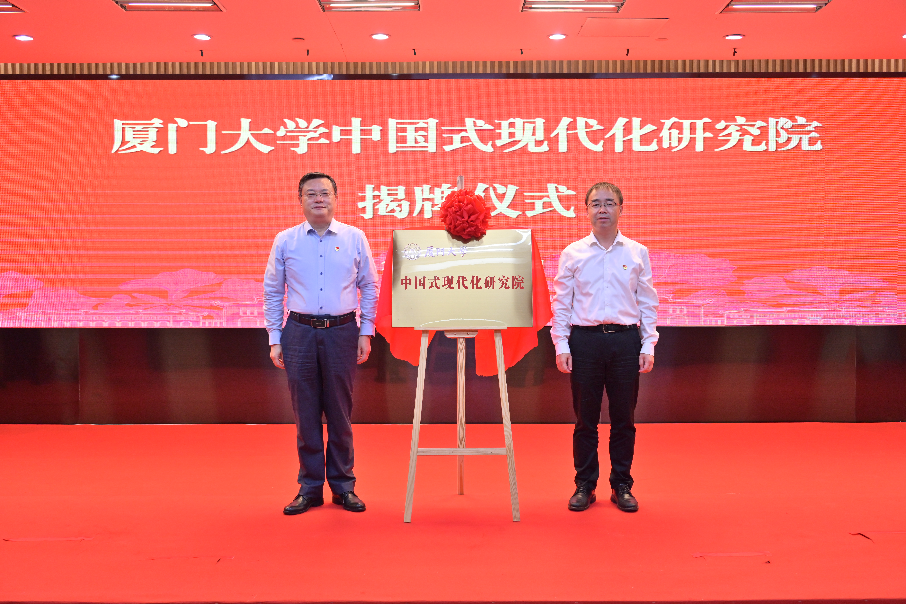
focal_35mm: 37
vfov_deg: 35.9
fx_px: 931
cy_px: 302
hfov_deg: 51.9
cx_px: 453
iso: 1000
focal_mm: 37
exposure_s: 1/200
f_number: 5.6
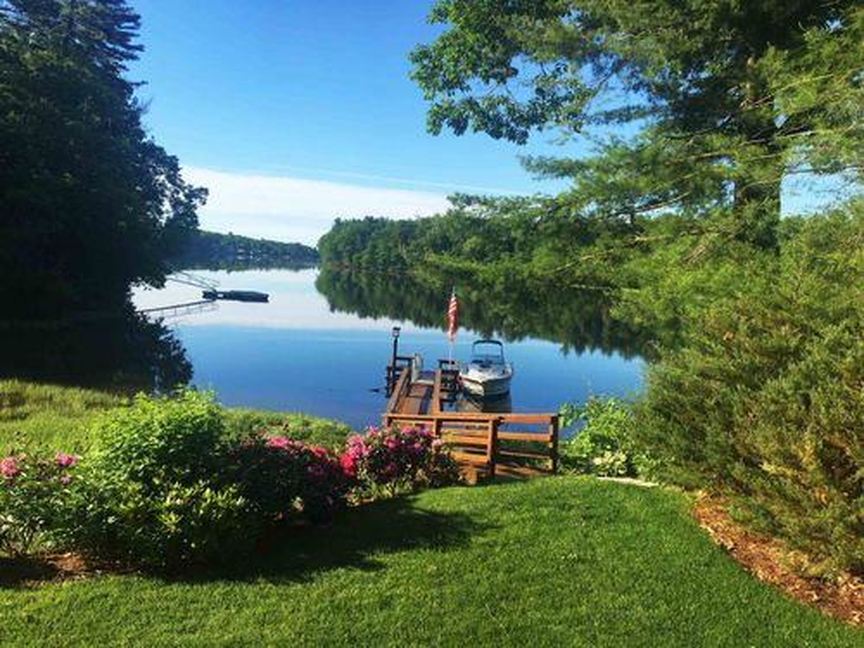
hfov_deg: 61.7
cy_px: 324
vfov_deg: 48.2
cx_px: 432
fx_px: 724
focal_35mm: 29
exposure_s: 1/1202
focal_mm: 4.15
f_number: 2.2
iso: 25
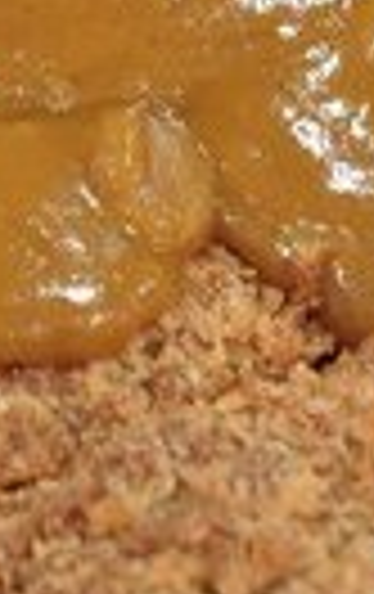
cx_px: -18
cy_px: 81
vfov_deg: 19.7
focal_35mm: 104
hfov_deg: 12.5
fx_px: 1689
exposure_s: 1/30
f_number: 2.8
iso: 400
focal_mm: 10
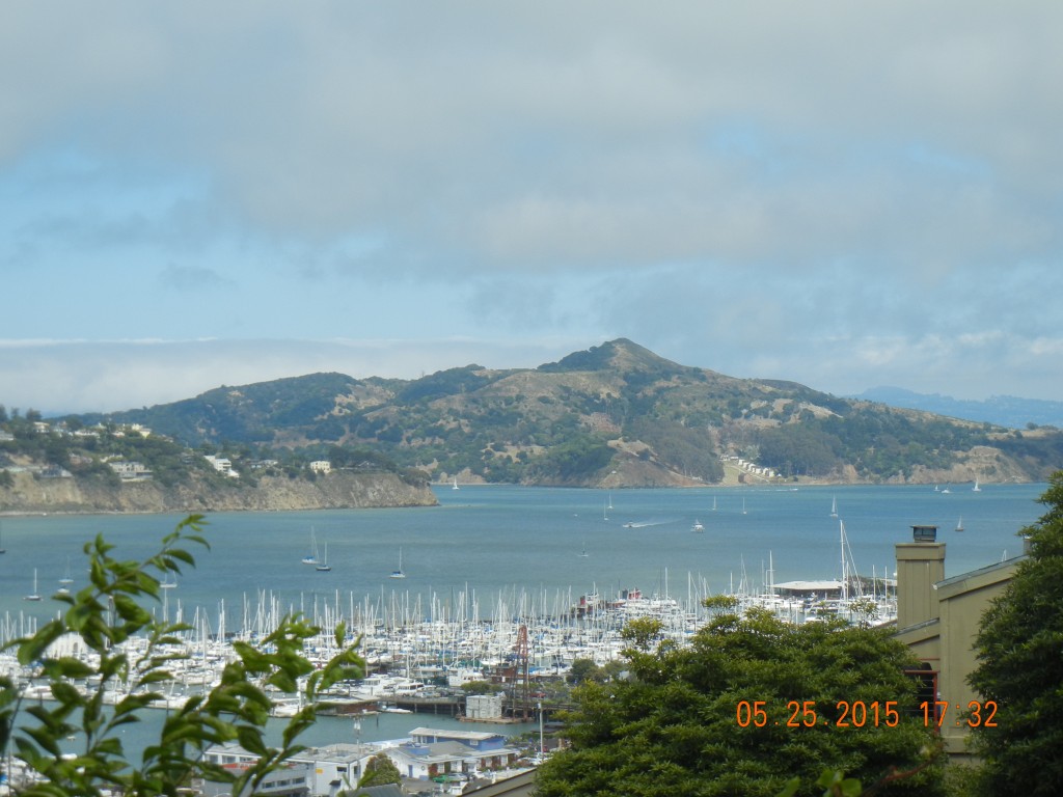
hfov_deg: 19.3
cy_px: 398
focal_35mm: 102
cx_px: 532
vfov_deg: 14.5
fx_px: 3132
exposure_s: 1/284
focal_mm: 18.3
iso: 160
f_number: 9
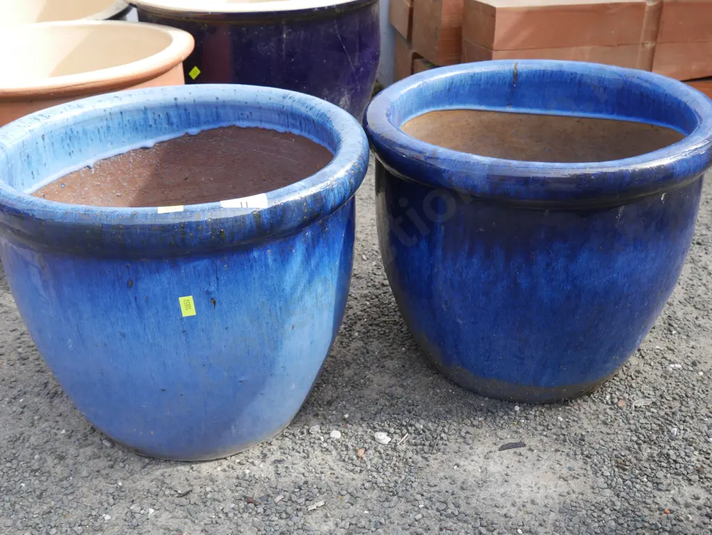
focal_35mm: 40
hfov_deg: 46.8
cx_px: 356
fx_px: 823
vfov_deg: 36.0
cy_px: 268
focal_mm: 20
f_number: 5.6
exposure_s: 1/160
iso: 200
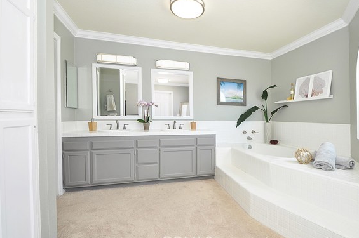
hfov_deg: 93.1
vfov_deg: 70.3
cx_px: 195
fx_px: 169
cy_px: 116
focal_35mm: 17
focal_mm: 10
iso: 320
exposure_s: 1/20
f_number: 9
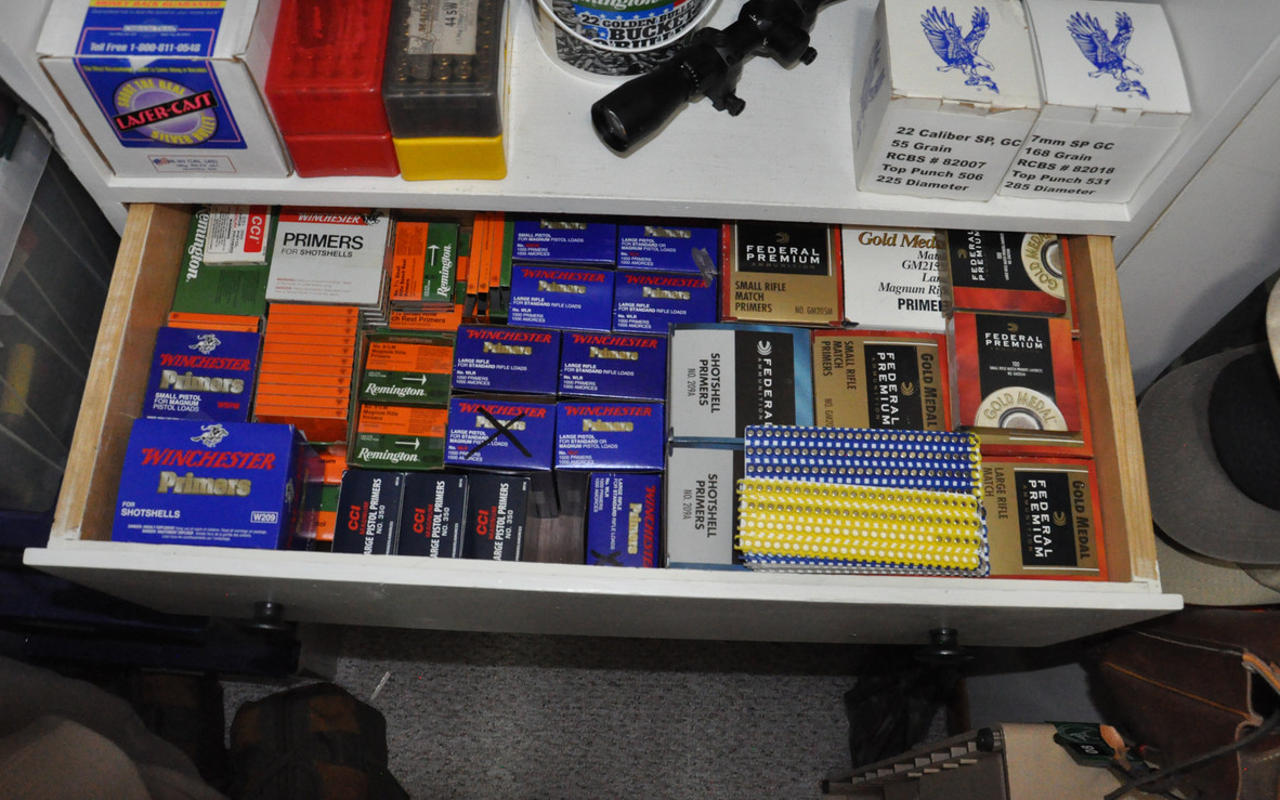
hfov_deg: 66.5
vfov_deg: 44.5
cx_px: 636
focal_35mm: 28
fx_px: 977
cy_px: 383
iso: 3200
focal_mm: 18
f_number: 5.6
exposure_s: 1/125
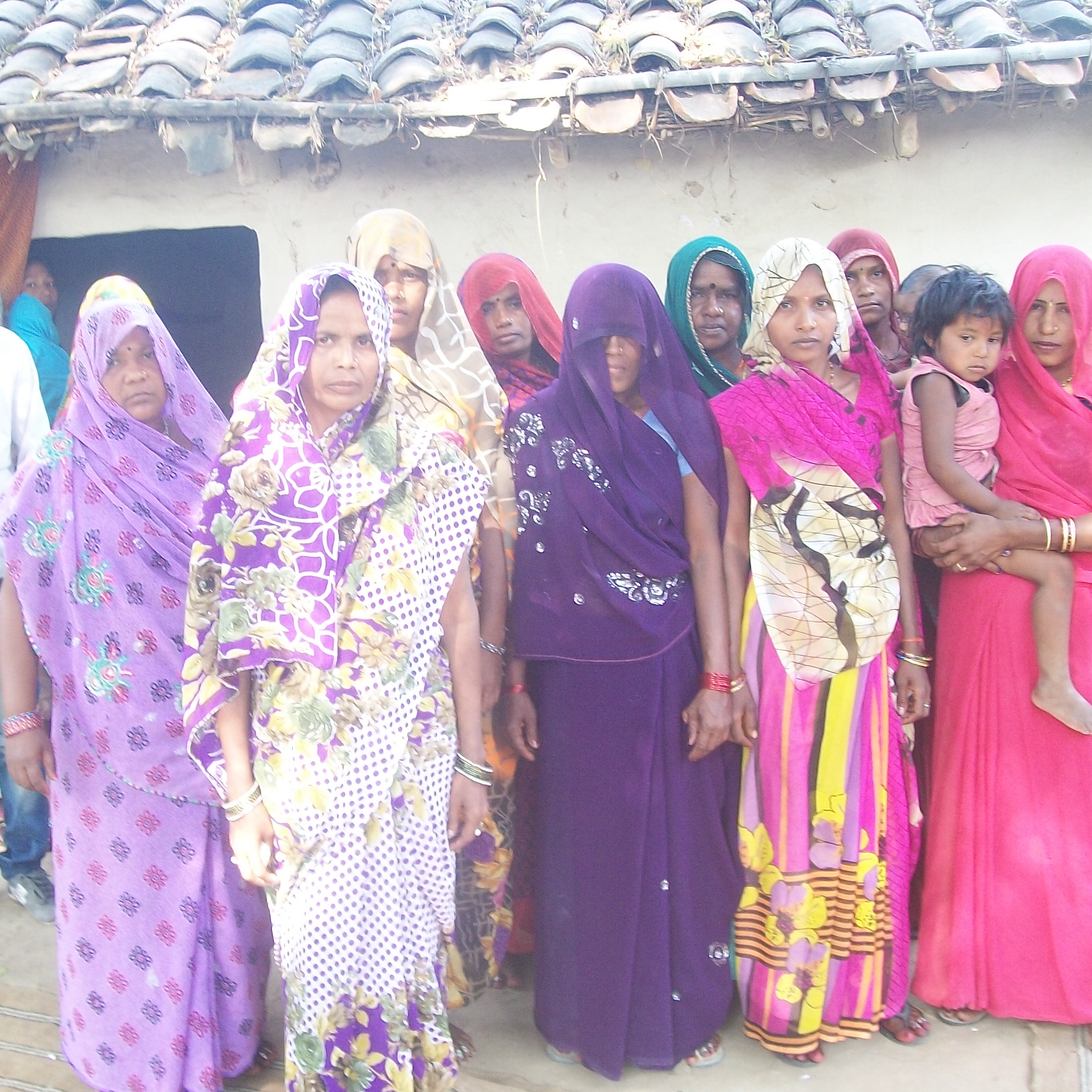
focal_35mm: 43
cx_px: 431
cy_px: 539
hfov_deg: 39.0
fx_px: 1535
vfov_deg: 39.2
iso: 80
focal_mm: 6
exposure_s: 1/30
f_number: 2.7
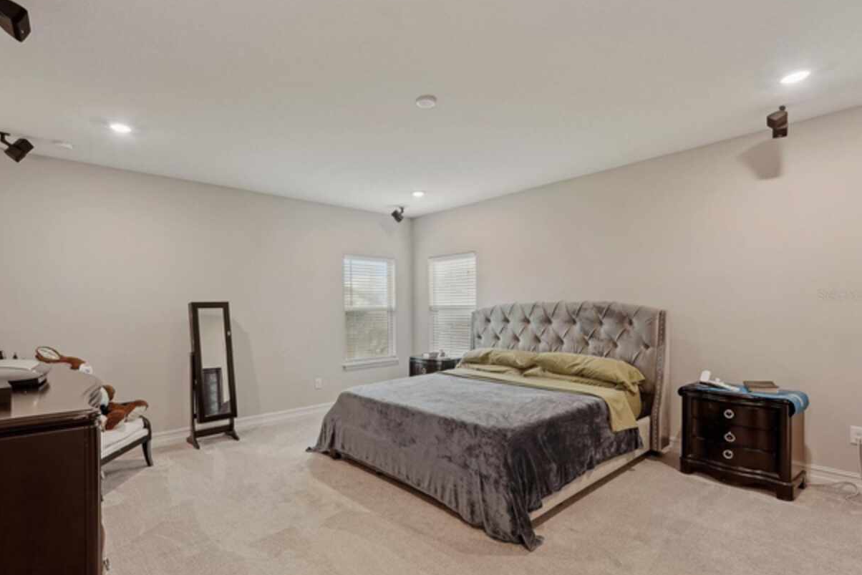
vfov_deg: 70.4
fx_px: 407
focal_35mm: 17
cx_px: 410
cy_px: 295
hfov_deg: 93.2
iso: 400
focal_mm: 16
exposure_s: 1/6
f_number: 8
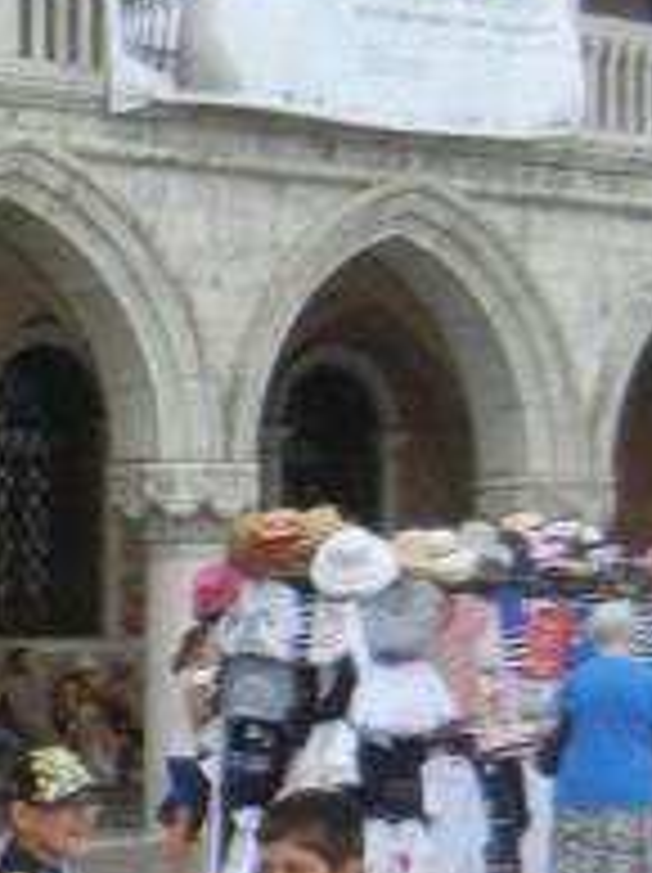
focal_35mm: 119
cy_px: 657
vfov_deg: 16.5
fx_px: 2995
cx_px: -378
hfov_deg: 11.8
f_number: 3.5
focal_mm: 5.4
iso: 160
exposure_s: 1/272
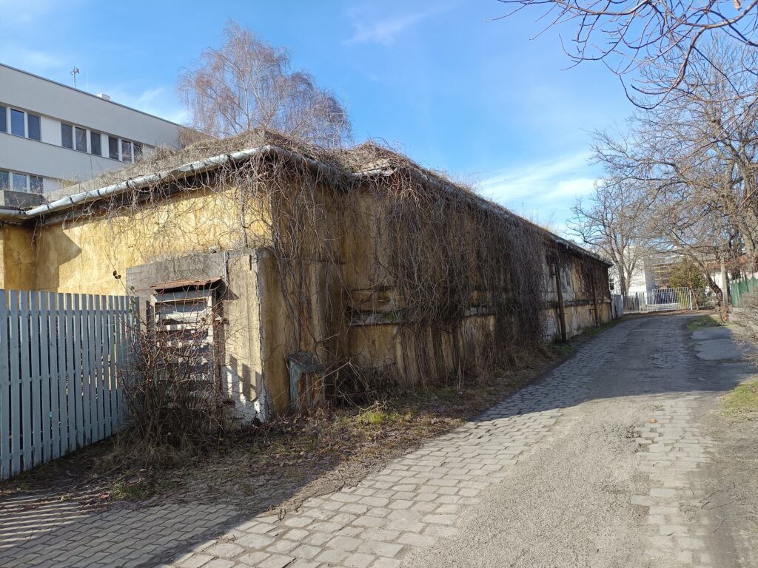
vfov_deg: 56.8
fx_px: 526
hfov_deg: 71.6
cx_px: 379
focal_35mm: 24
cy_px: 284
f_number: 1.7
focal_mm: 5.31
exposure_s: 1/259
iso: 50
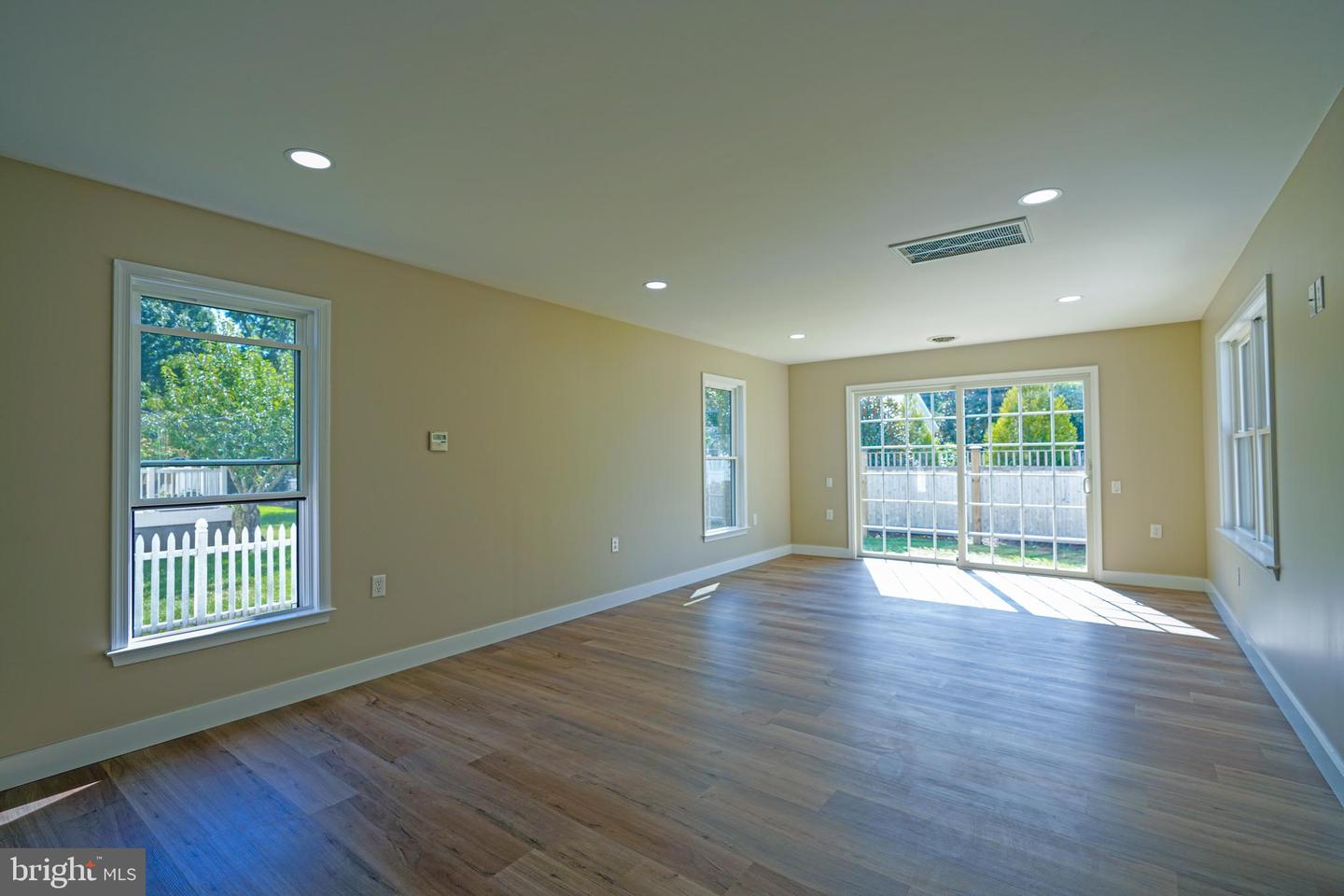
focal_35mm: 16
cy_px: 448
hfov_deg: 96.7
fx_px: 597
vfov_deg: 73.7
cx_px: 672
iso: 125
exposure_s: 1/160
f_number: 4
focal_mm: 16
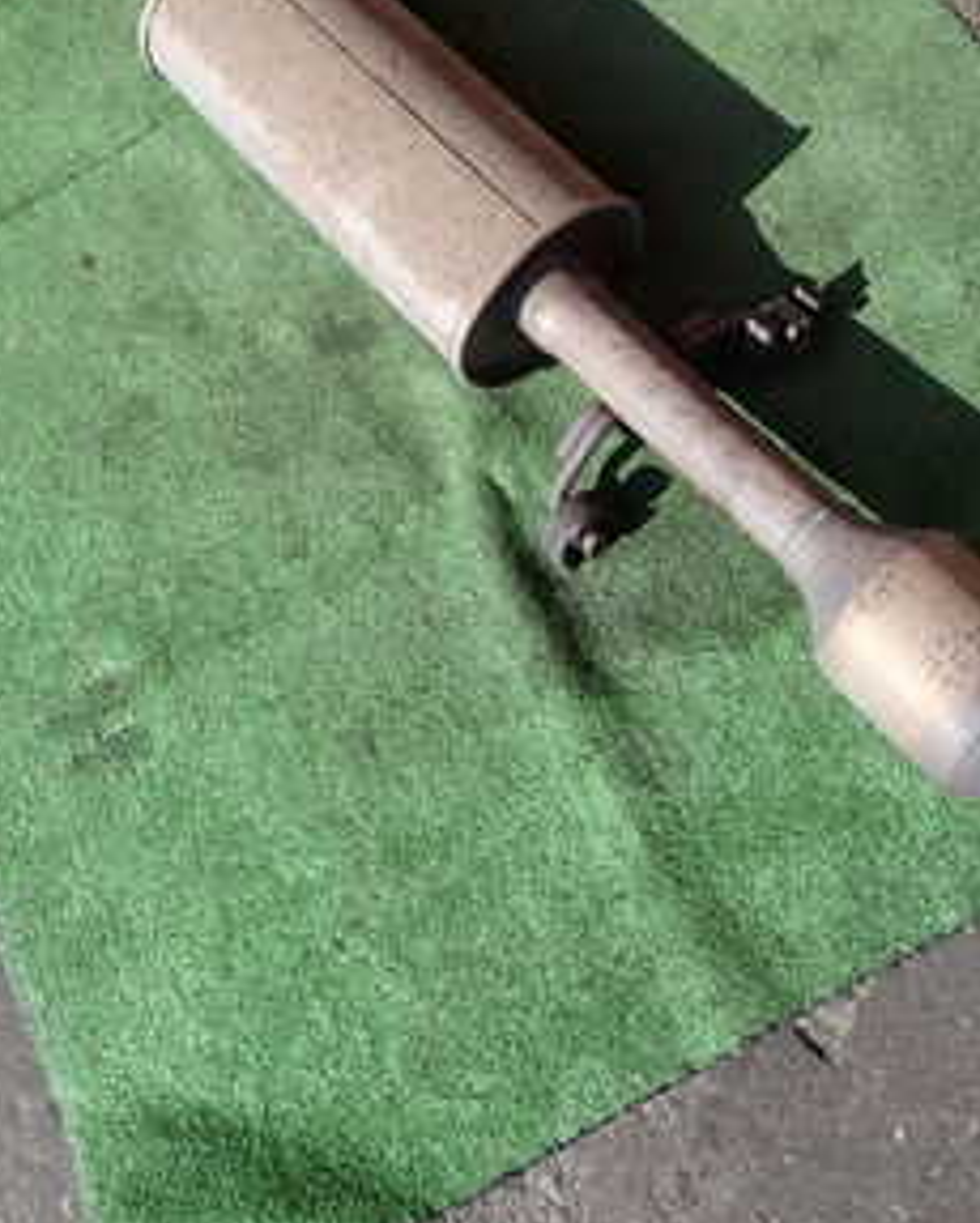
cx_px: 631
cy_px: 631
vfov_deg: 36.6
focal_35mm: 51
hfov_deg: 29.6
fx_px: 1847
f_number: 2.8
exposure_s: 1/800
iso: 100
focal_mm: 4.5
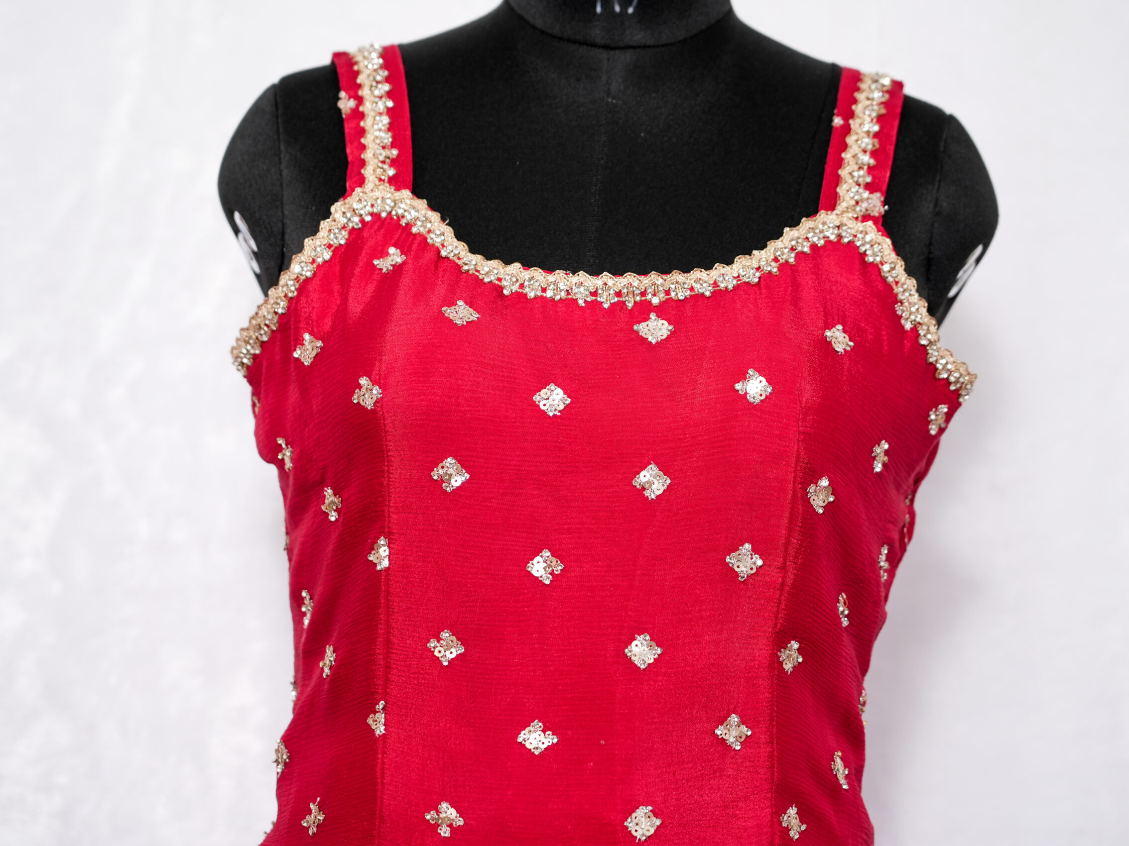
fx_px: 3718
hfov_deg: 17.3
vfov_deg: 13.0
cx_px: 574
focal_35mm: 114
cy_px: 424
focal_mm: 105
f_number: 4
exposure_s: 1/200
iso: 200
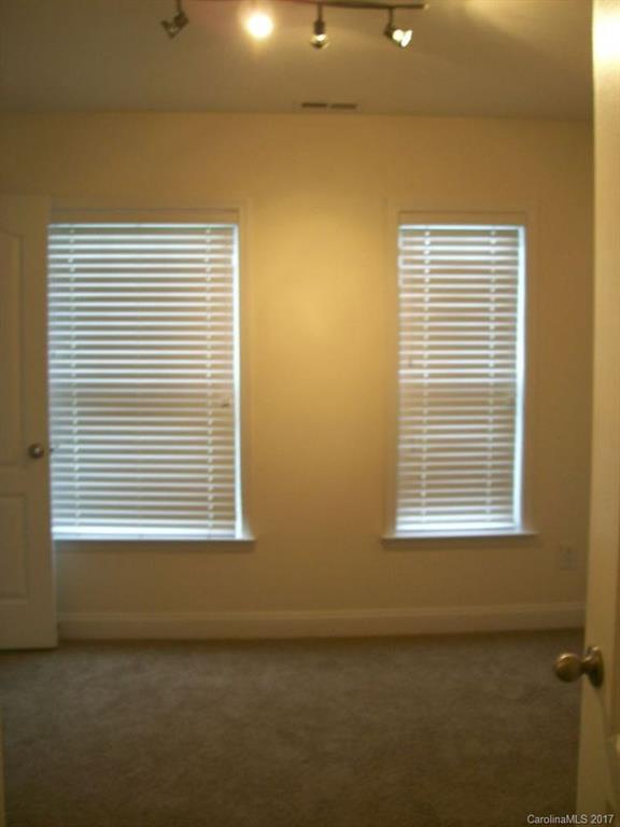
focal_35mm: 36
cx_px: 310
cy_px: 414
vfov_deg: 51.4
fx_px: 860
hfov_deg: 39.7
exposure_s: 1/15.8
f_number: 2.7
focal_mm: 6
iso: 80
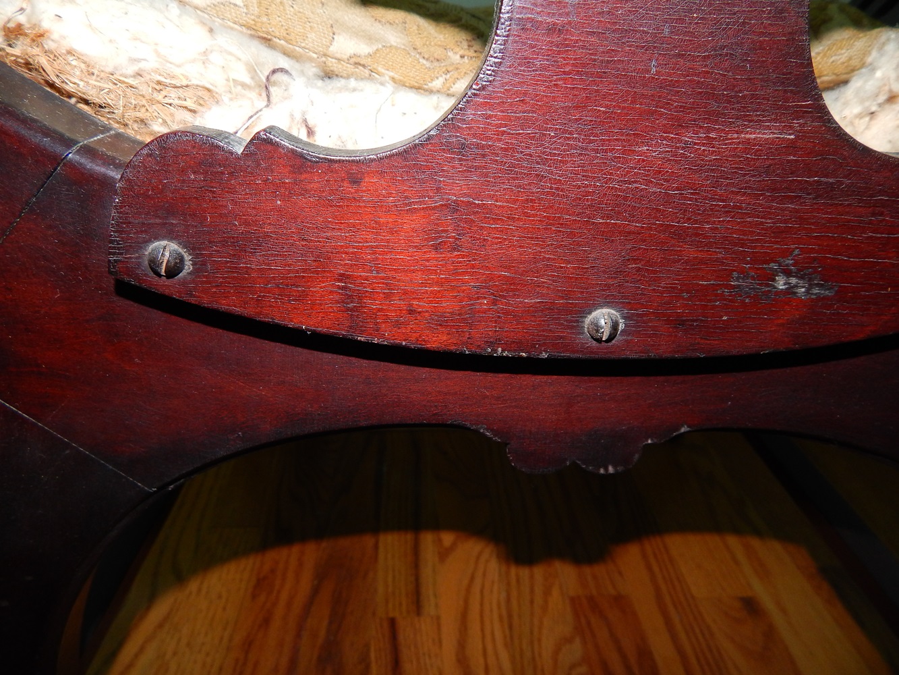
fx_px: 597
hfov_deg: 73.9
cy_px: 338
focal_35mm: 23
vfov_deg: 58.9
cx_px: 450
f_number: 6
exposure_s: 1/30
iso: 200
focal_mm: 4
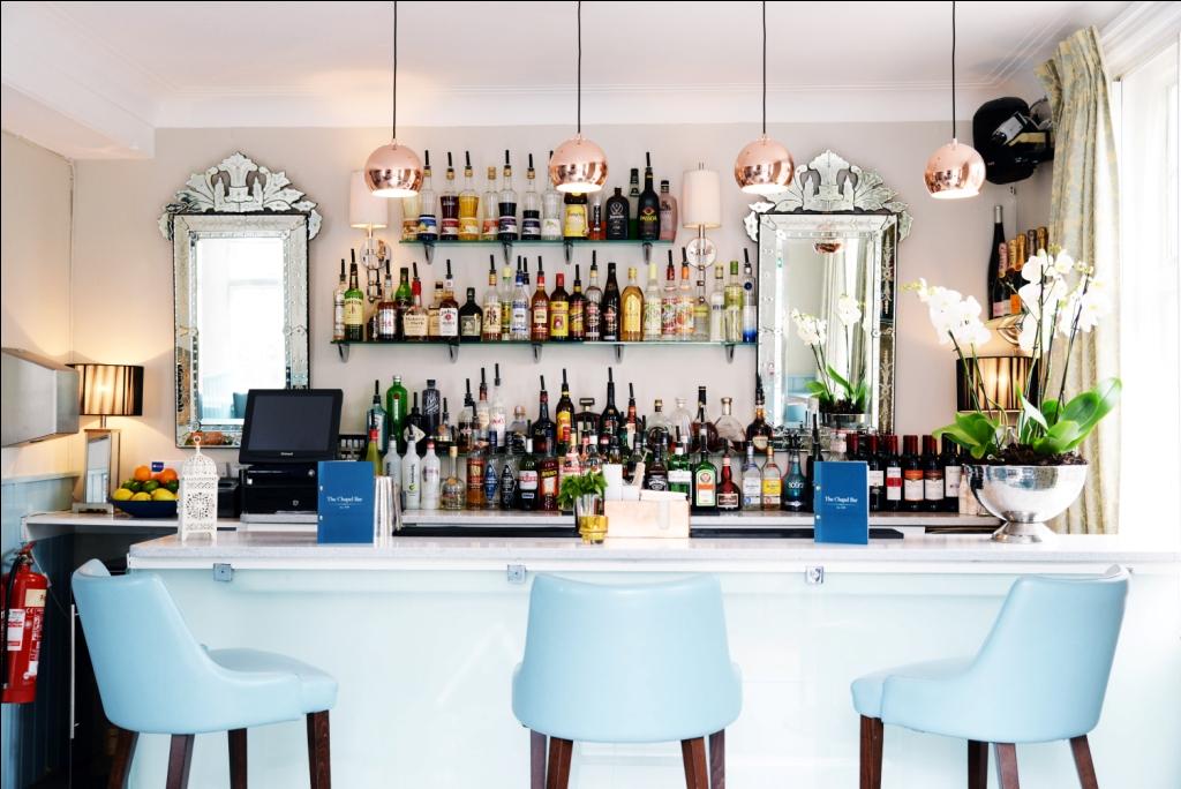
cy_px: 394
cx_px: 590
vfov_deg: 31.9
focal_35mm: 42
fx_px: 1379
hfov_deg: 46.4
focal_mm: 42
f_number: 5.6
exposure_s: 1/100
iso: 400
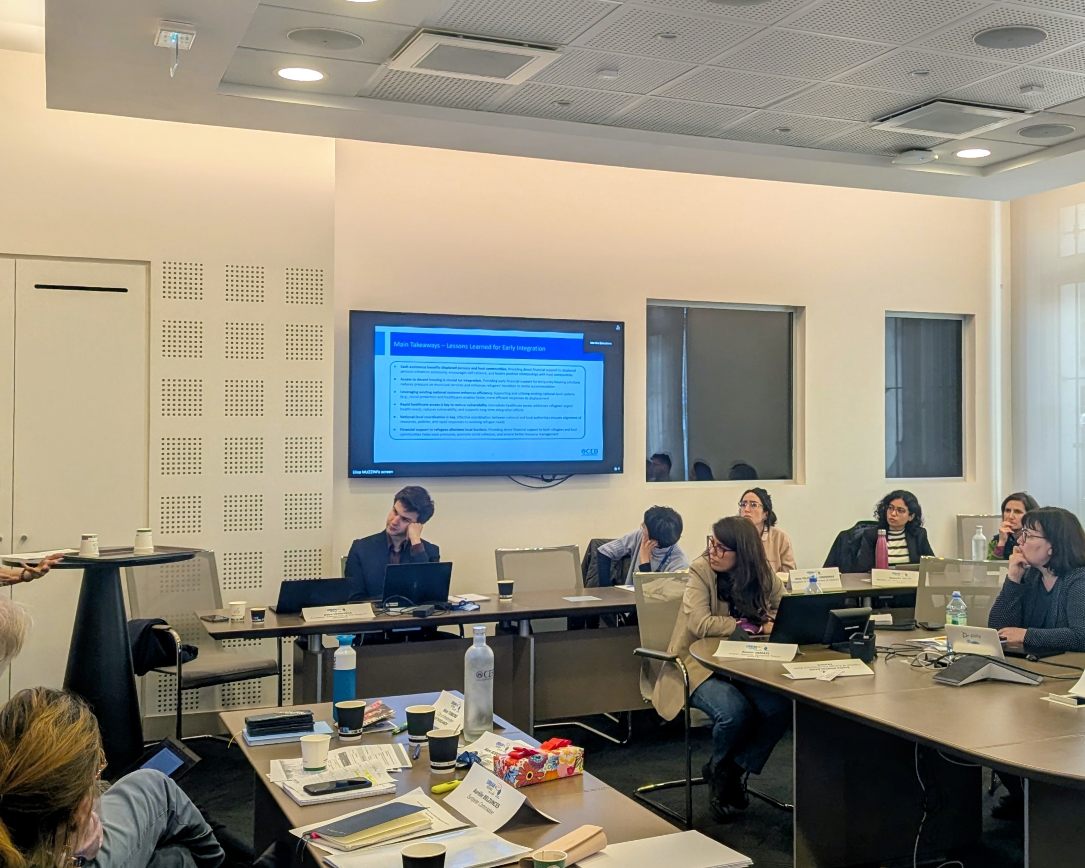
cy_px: 413
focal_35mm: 40
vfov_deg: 37.3
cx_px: 718
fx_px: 1284
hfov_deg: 45.2
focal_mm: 6.81
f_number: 1.85
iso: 51
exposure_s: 1/100
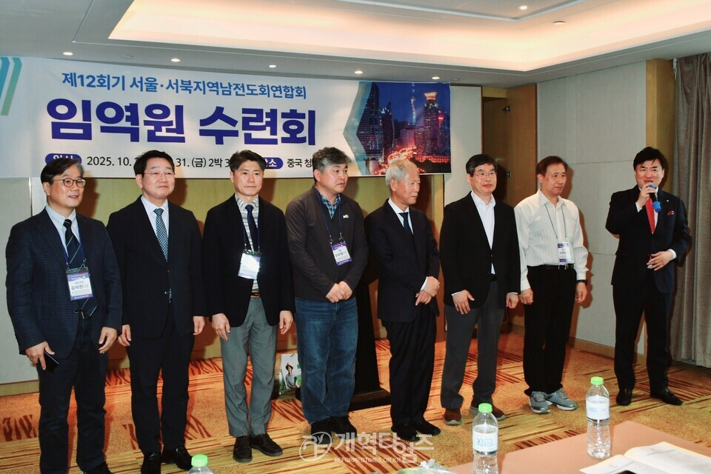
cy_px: 237
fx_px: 711
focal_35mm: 36
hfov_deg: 53.1
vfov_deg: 36.9
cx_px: 356
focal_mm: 18
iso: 400
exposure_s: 1/60.2
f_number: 5.6
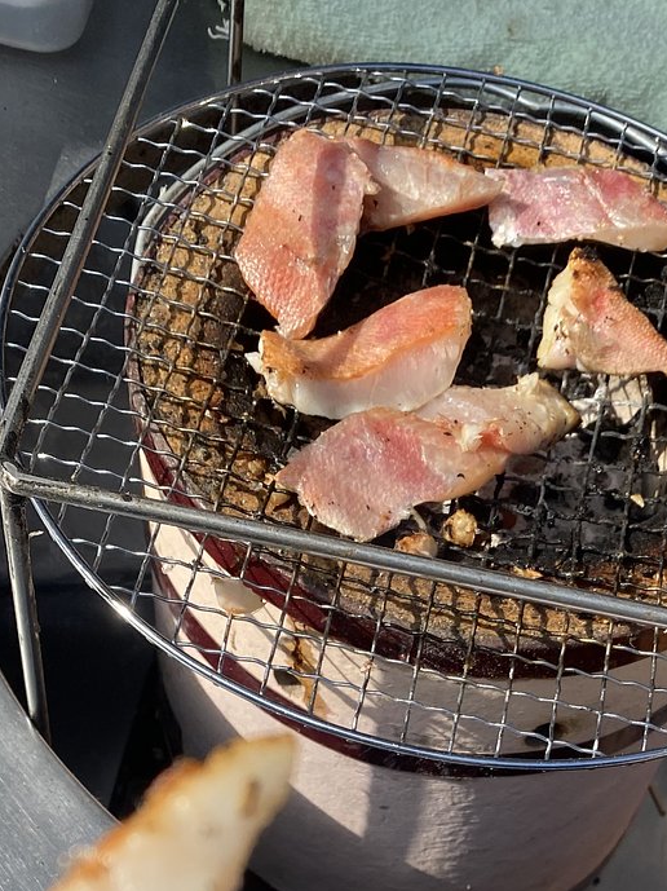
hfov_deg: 25.1
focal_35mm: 58
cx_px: 432
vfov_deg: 30.0
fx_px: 1491
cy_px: 970
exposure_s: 1/1898
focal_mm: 4.25
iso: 32
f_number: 1.8
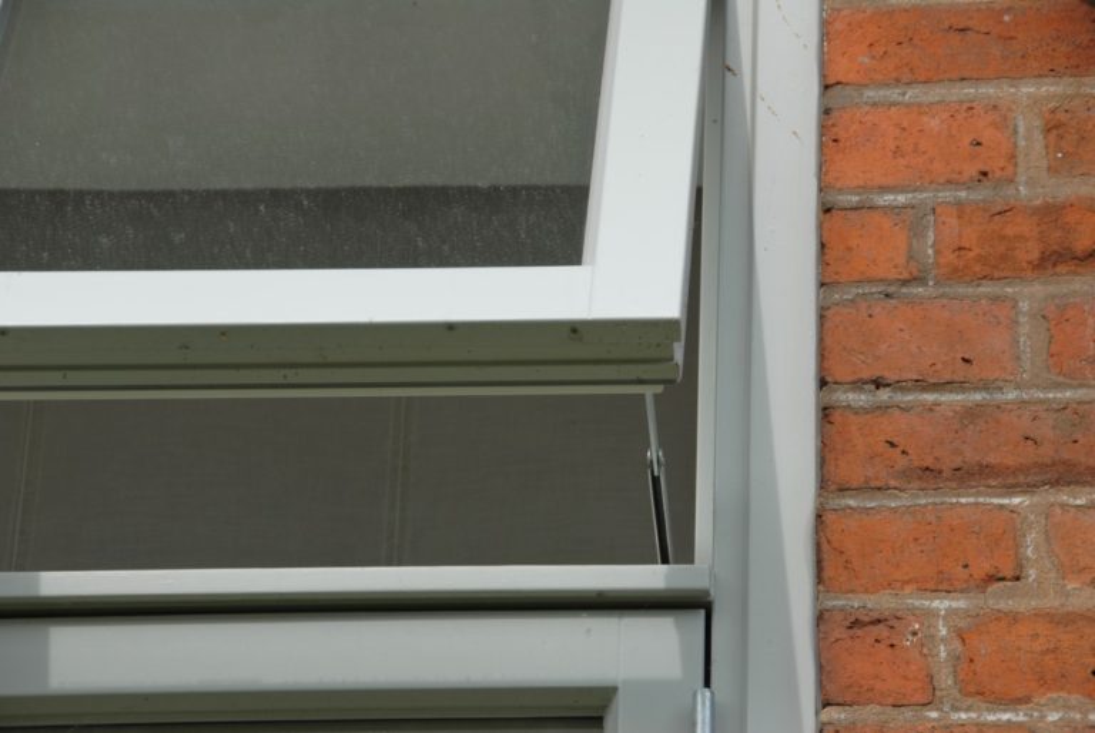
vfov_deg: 8.7
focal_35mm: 158
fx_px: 4796
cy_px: 366
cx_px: 548
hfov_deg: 13.0
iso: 100
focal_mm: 105
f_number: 8
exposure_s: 1/125
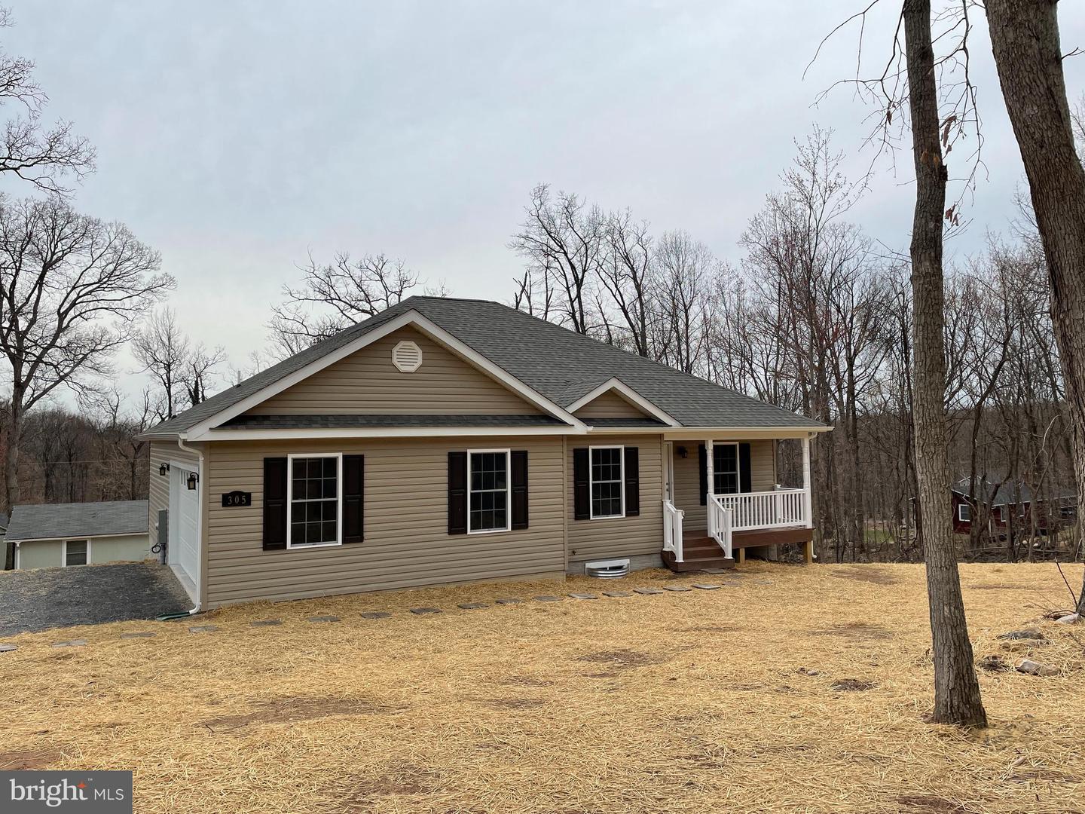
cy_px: 407
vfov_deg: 53.1
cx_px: 542
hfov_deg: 67.3
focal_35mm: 26
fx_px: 815
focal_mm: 4.2
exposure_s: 1/6897
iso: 32
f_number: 1.6
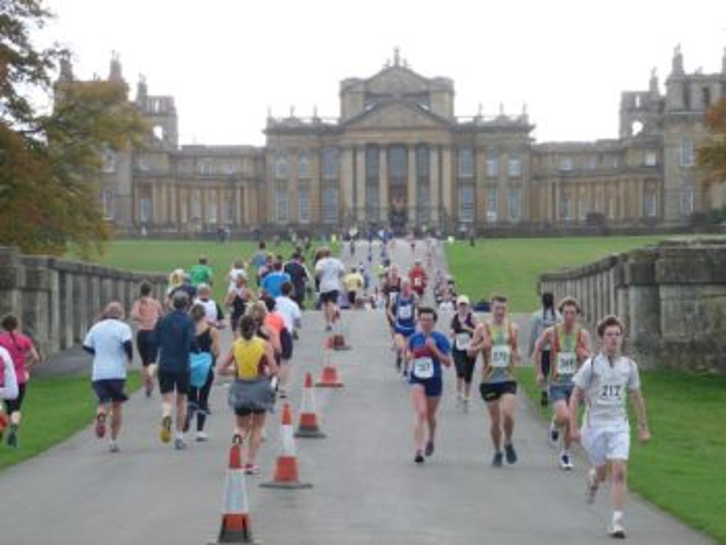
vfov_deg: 9.1
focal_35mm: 163
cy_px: 272
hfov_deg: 12.1
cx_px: 363
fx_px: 3421
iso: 160
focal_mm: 29
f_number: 4.5
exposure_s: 1/400
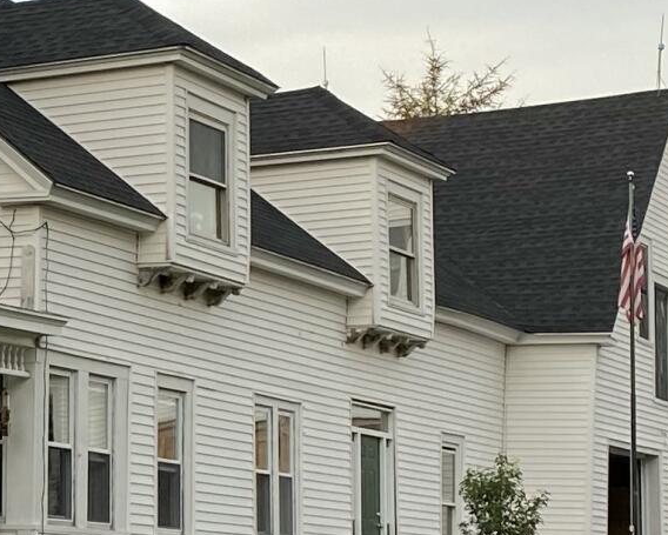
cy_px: 357
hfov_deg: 13.4
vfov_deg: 11.5
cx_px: -374
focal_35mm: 134
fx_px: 2651
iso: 32
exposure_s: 1/265
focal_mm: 4.25
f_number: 1.8
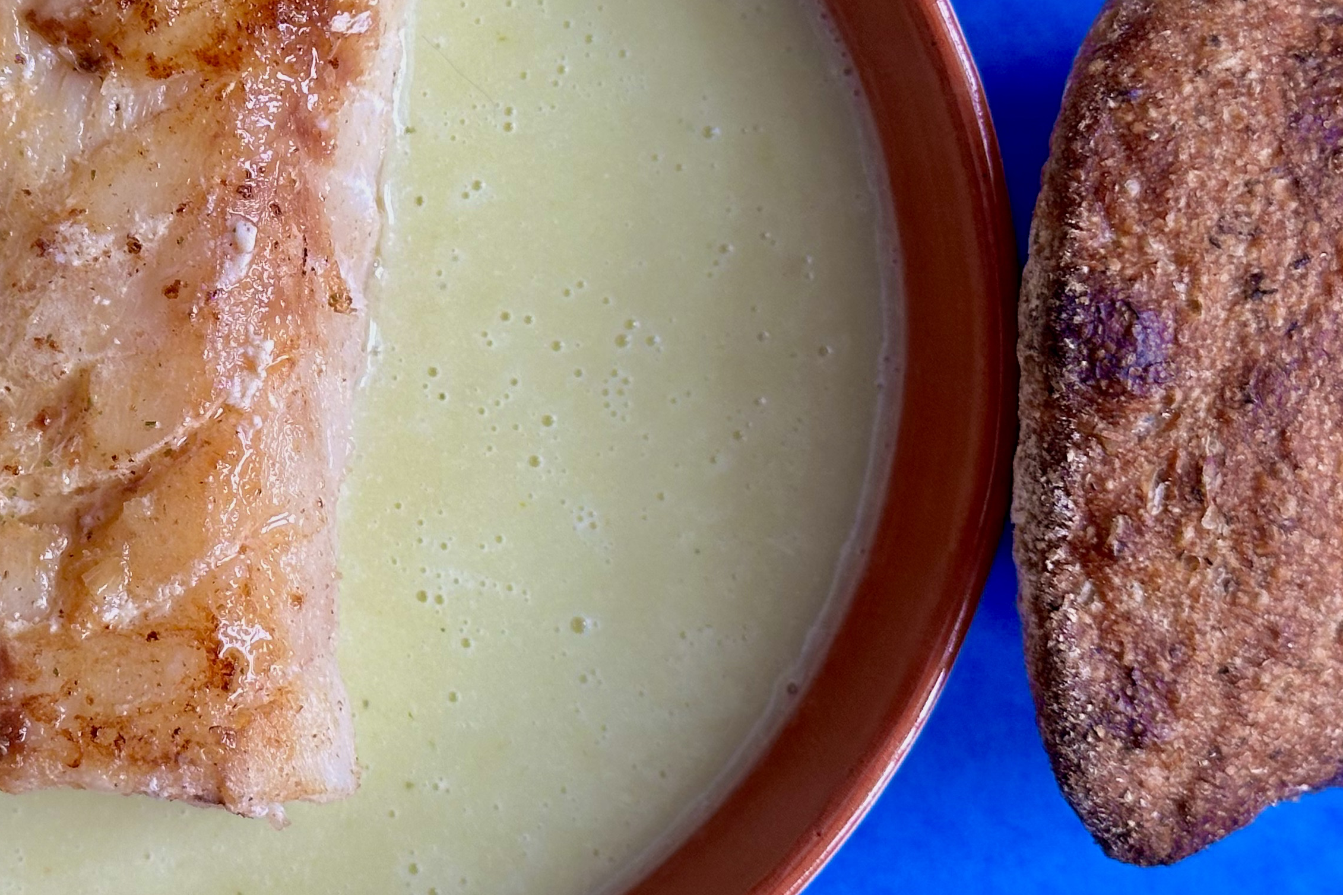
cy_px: 339
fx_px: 3320
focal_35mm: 89
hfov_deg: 22.5
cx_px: 250
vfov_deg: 15.3
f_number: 1.78
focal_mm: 6.86
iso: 80
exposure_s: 1/91
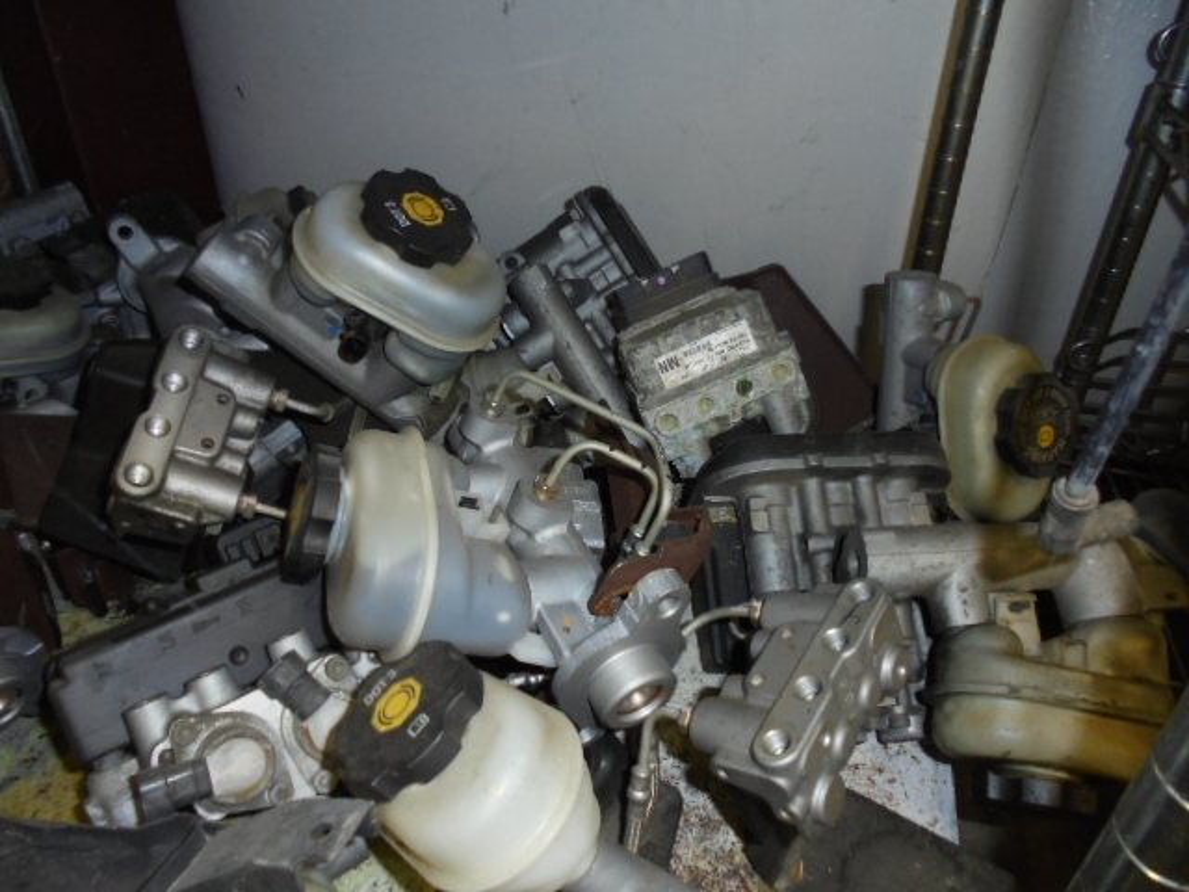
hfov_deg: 67.3
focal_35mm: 26
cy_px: 446
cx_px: 594
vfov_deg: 53.1
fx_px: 893
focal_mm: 4.6
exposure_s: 1/30
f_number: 3.5
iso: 200
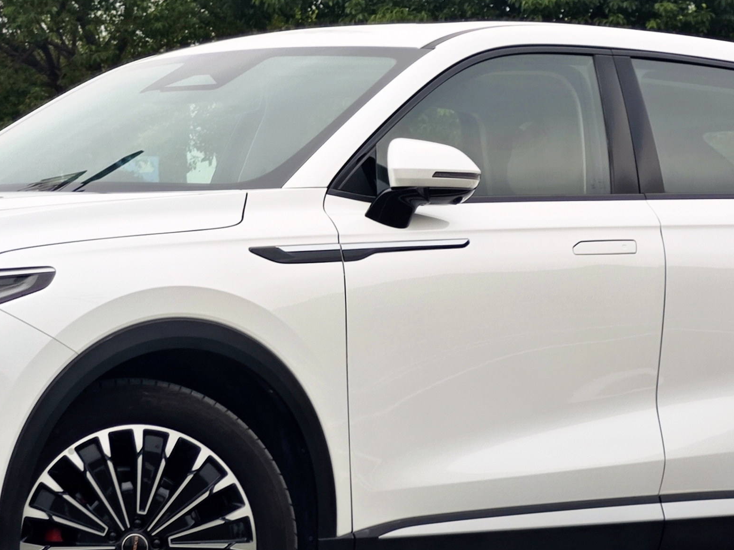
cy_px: 244
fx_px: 4155
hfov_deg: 10.1
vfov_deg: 7.6
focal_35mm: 196
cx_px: 318
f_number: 2
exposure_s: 1/505
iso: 50
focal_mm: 9
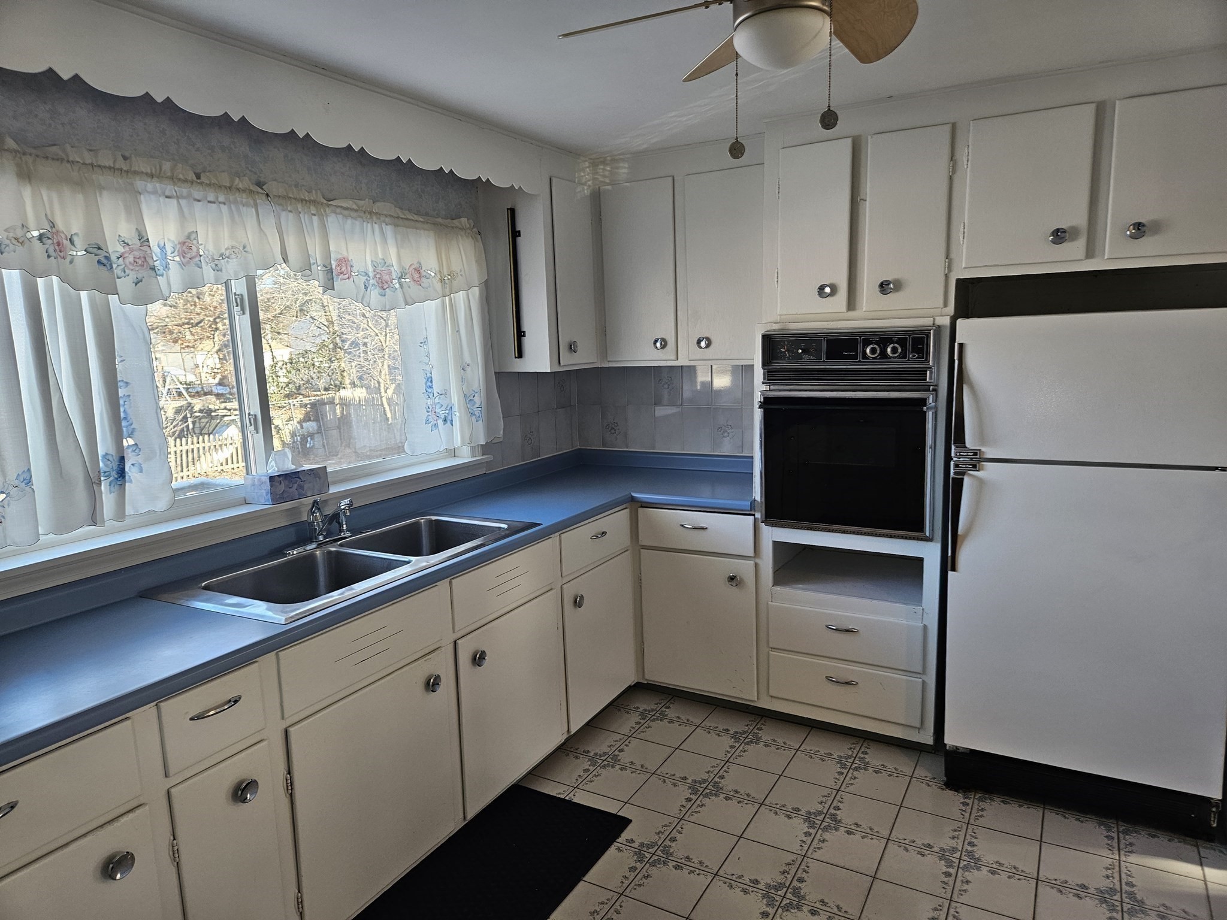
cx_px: 614
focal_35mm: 23
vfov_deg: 58.9
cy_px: 460
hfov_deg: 73.9
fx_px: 815
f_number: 1.8
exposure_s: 1/120
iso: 160
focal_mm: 5.4
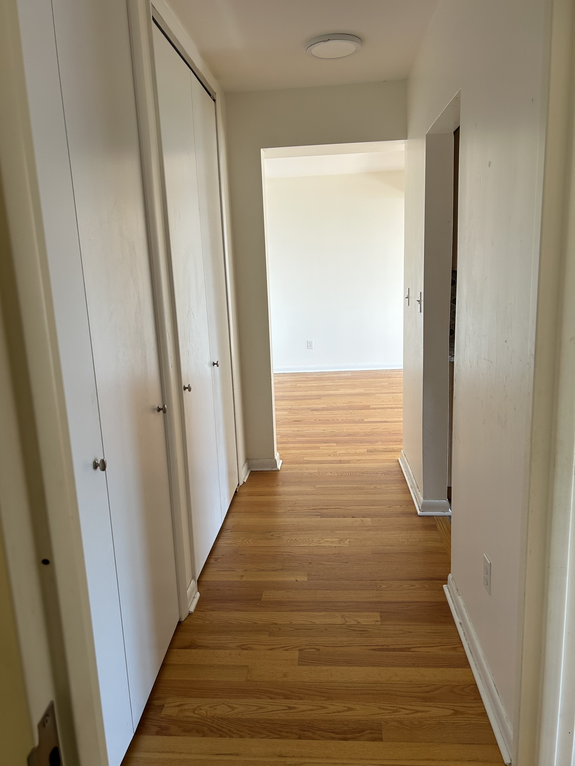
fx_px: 576
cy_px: 383
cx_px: 288
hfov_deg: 53.1
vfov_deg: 67.3
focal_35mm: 26
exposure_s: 1/120
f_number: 1.5
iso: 80
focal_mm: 5.7
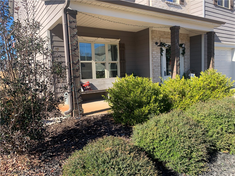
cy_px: 88
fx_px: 177
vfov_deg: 53.1
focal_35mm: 26
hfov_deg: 67.3
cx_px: 118
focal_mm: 4.25
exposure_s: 1/749
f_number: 1.8
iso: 25
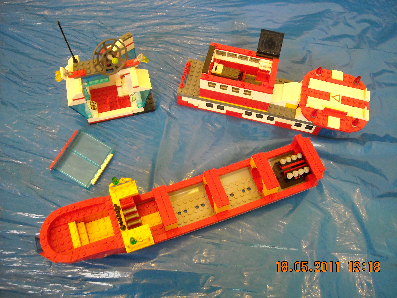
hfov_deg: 52.6
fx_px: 401
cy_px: 149
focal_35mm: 35
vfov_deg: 40.7
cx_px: 198
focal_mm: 5.7
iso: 400
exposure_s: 1/28
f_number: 2.8
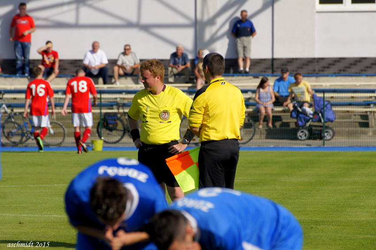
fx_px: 3915
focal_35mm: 375
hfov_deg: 5.5
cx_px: 188
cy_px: 125
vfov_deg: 3.7
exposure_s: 1/1250
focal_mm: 250
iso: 200
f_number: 6.3
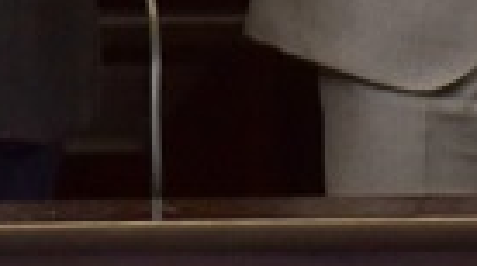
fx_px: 6186
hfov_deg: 4.4
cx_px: -171
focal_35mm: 490
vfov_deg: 2.4
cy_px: -731
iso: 1600
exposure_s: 1/250
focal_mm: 70
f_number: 2.8
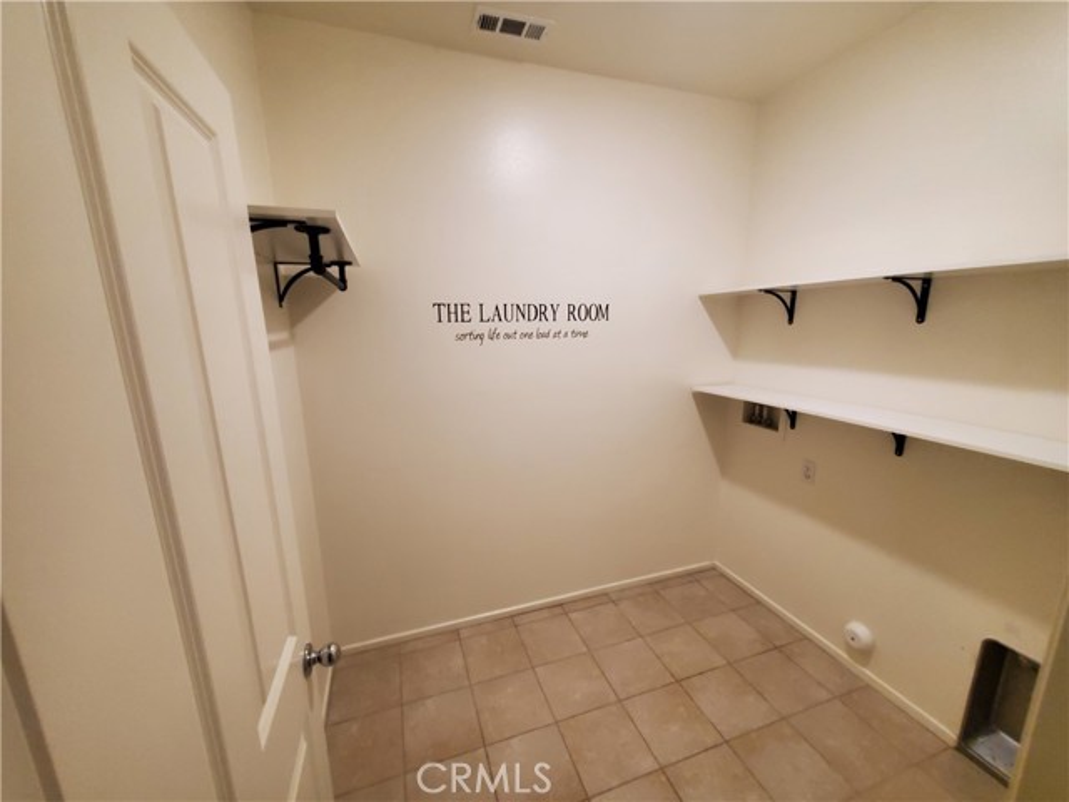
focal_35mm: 13
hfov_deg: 106.2
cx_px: 534
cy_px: 401
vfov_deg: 89.9
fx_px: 401
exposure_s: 1/30
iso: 800
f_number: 2.2
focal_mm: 1.8
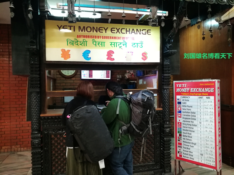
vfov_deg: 53.1
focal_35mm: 26
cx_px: 117
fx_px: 176
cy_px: 88
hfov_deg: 67.3
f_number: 2.2
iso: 640
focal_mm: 3.83
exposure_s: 1/20
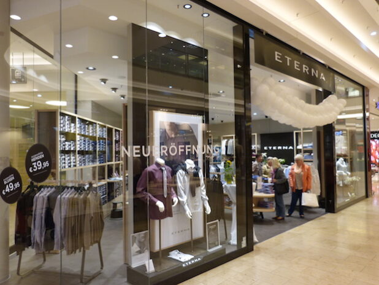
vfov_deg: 54.9
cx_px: 190
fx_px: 274
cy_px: 142
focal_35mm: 25
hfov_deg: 69.4
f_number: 2.8
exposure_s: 1/60
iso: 200
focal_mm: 4.5
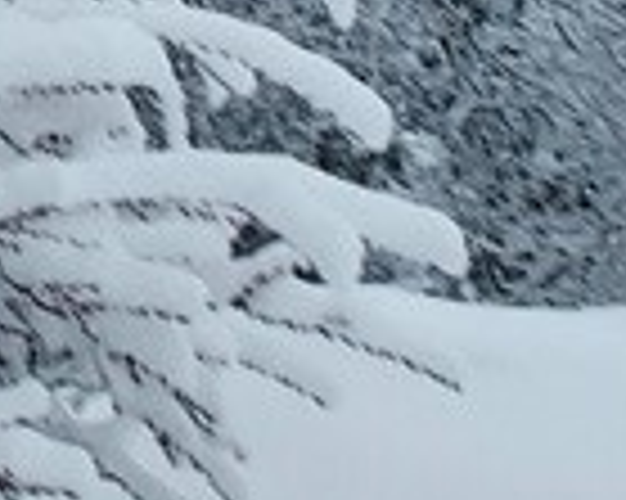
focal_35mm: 173
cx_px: -1072
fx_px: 3203
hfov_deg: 9.4
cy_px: -446
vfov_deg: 8.5
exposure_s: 1/120
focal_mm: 4.6
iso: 50
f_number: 1.8
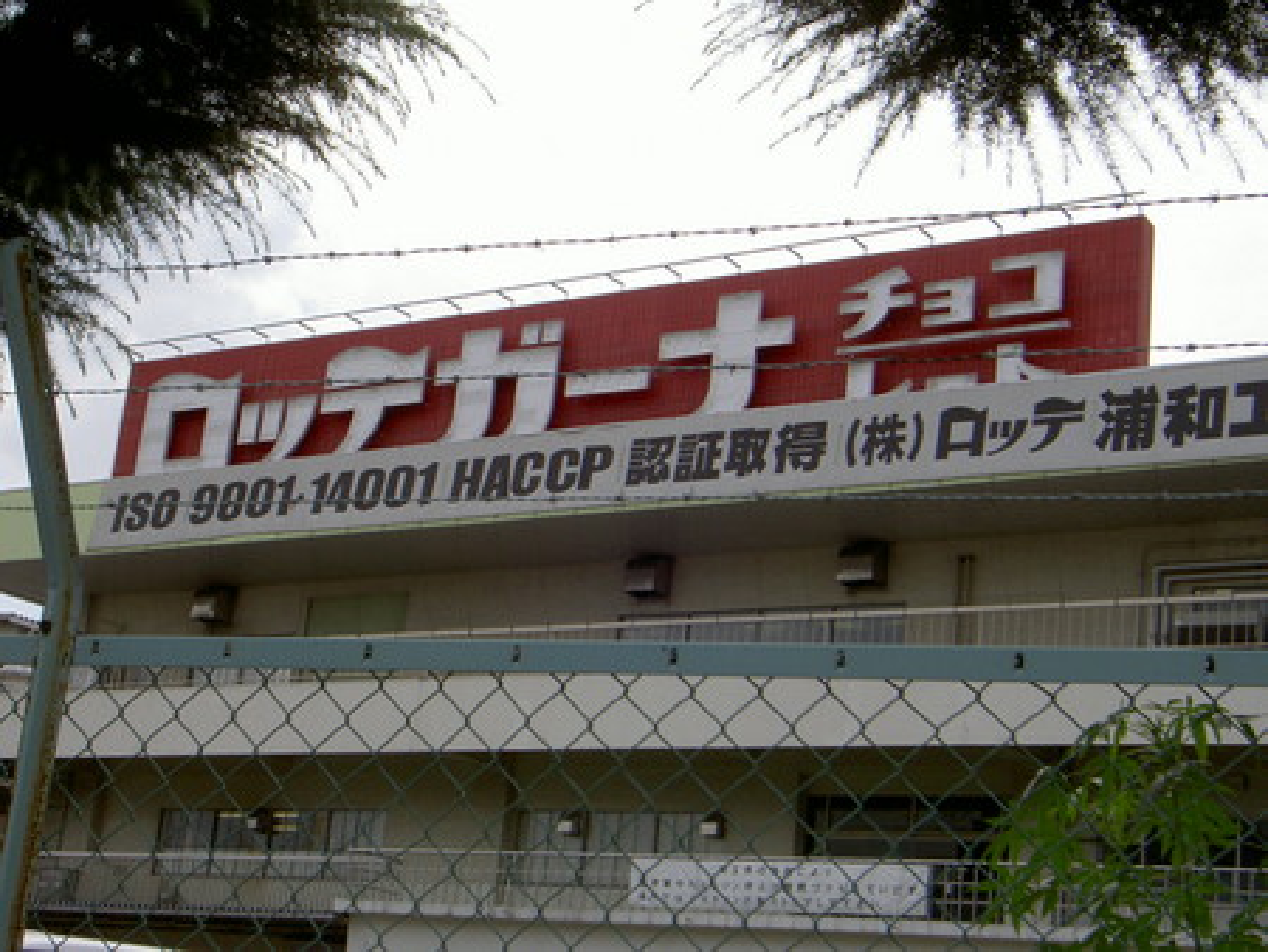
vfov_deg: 24.4
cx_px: 634
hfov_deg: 32.2
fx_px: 2199
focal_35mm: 60
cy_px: 476
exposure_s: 1/400
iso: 50
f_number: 6.4
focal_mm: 9.9
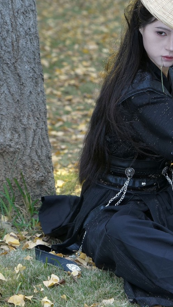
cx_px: 188
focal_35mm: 202
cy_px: 155
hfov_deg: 6.0
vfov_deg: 10.7
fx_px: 1648
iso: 100
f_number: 4
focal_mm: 82
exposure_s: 1/160
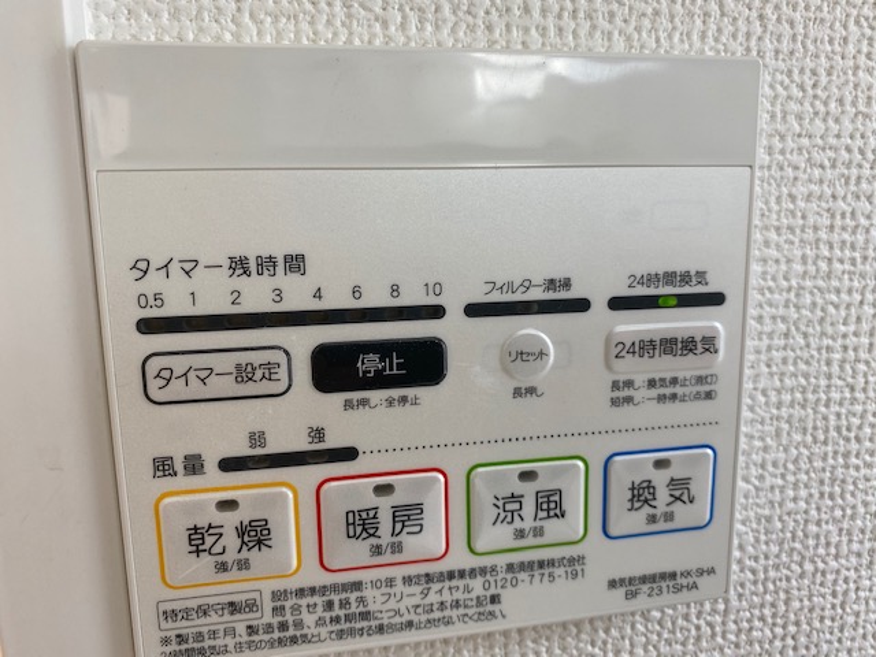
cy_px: 328
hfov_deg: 67.3
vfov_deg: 53.1
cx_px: 438
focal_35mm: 26
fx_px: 658
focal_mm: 4.25
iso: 64
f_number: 1.8
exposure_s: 1/60
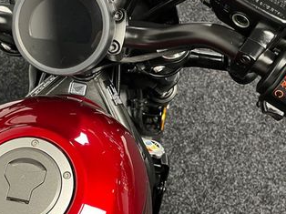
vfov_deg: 27.5
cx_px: 77
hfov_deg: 35.5
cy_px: 109
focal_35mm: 53
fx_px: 438
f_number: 1.6
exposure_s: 1/50
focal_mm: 5.1
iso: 320
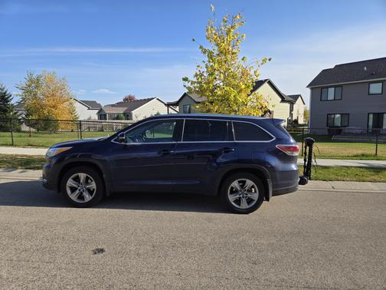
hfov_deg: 73.9
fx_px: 256
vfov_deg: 58.9
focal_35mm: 23
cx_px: 193
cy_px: 145
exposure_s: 1/1425
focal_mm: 5.4
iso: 25
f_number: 1.8
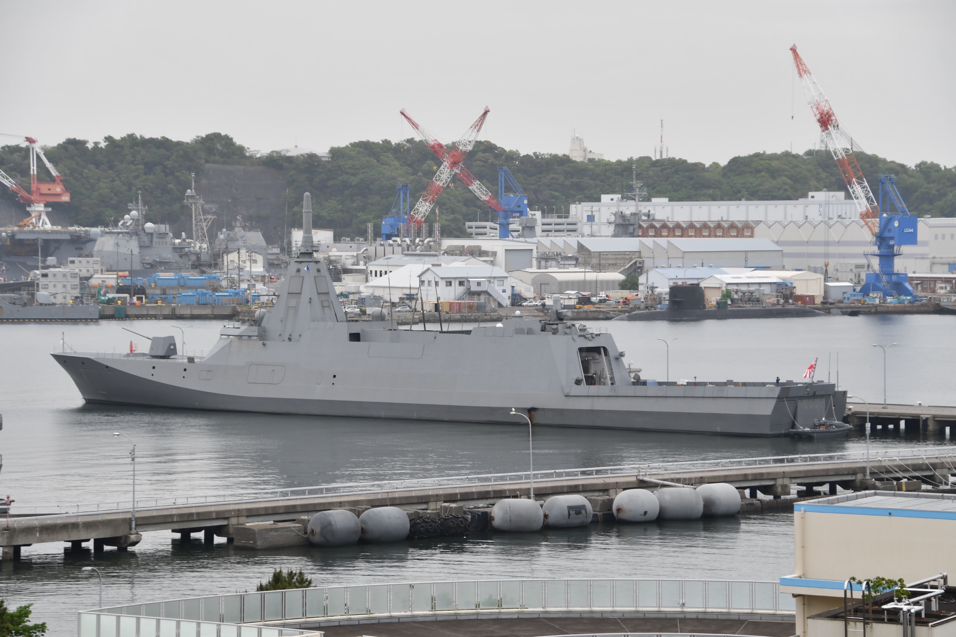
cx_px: 478
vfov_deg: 9.9
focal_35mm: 138
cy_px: 318
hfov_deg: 14.9
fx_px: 3664
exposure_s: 1/160
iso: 200
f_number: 5.3
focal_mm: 92
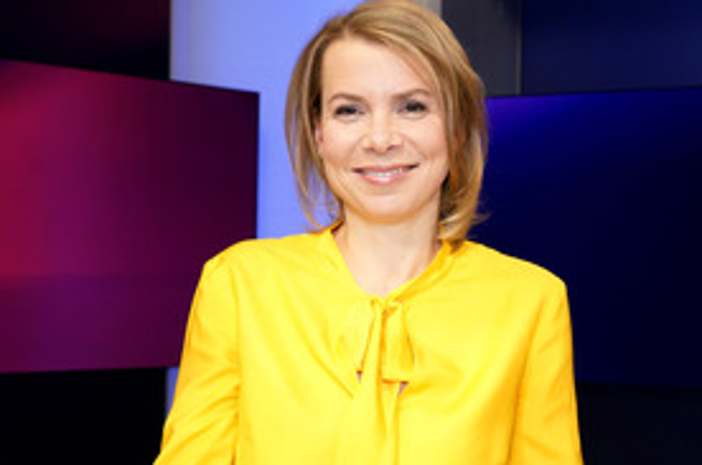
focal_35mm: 54
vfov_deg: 24.8
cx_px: 357
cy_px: 333
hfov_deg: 36.9
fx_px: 1051
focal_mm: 33
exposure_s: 1/125
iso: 2000
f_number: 5.6
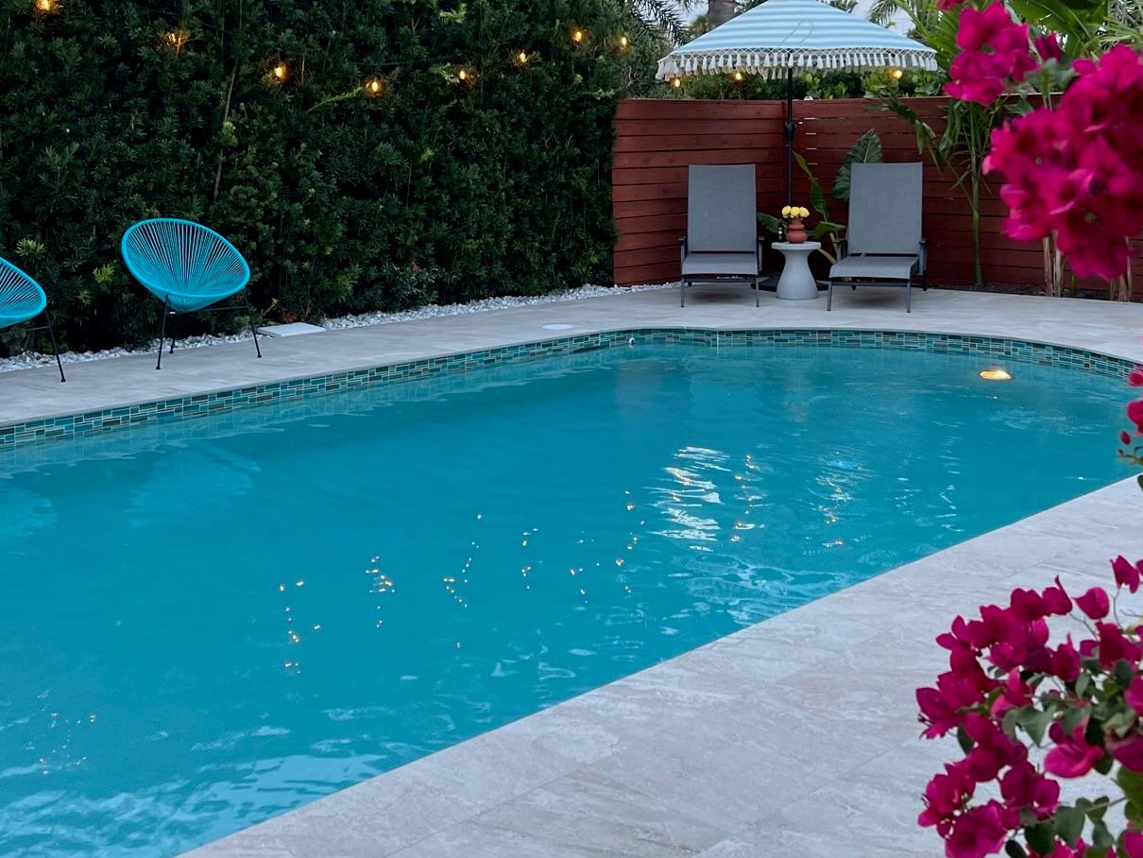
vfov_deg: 32.1
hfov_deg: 42.9
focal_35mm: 44
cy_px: 181
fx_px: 1453
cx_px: 612
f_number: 1.5
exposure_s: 1/60
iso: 80
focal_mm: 5.7
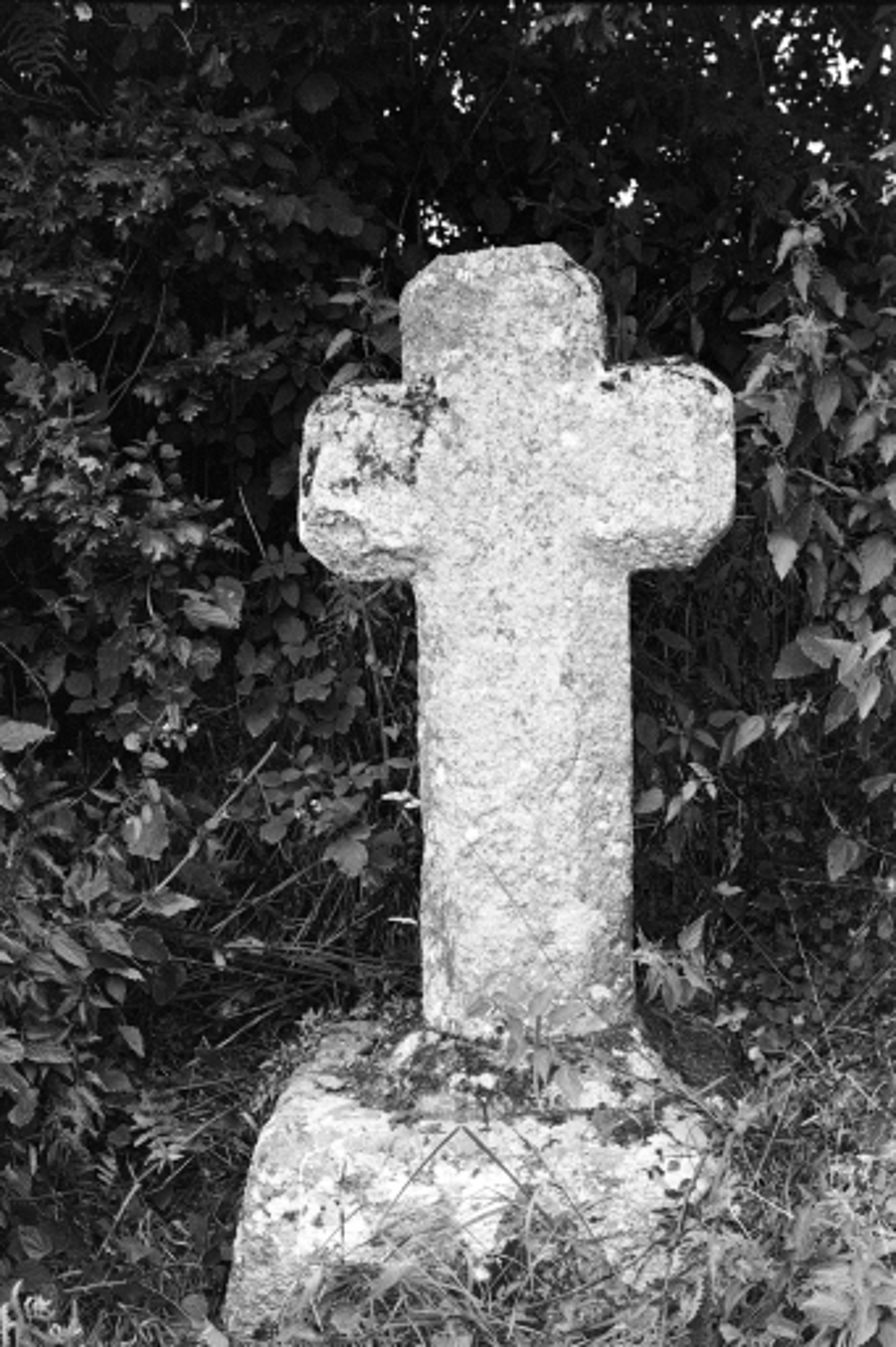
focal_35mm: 90
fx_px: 3362
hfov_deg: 15.2
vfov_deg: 22.6
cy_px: 674
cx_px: 448
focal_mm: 60
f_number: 13
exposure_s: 1/30
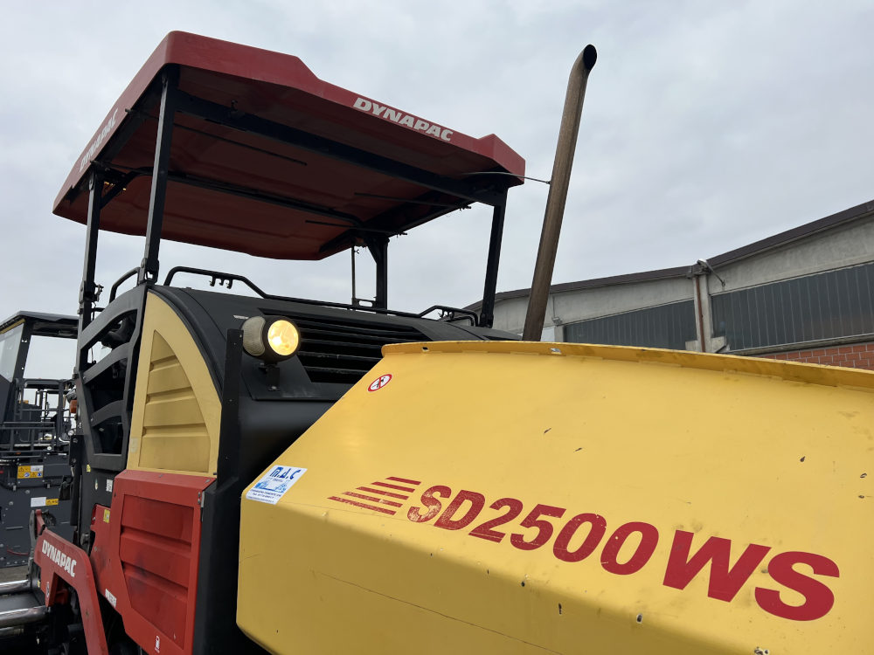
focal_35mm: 26
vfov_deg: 53.1
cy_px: 328
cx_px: 437
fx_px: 656
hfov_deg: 67.3
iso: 50
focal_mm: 5.7
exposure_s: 1/846
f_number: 1.5
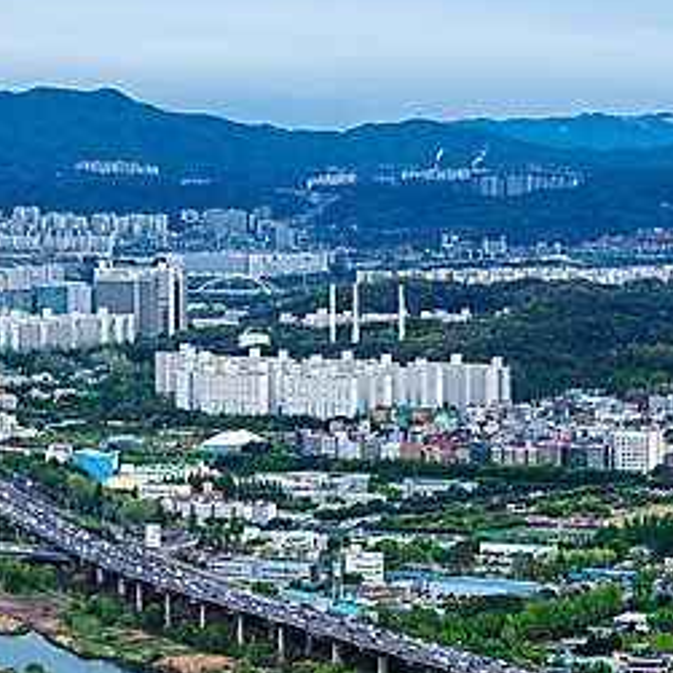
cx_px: 260
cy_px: 335
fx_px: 3805
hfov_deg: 10.1
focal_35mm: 173
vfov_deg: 10.1
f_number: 11
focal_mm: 85
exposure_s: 1/8
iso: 100
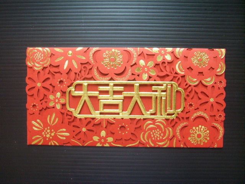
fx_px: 276
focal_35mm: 39
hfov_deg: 47.9
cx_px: 122
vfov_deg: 36.8
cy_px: 92
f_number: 3.5
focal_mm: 6.6
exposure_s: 1/10
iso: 150
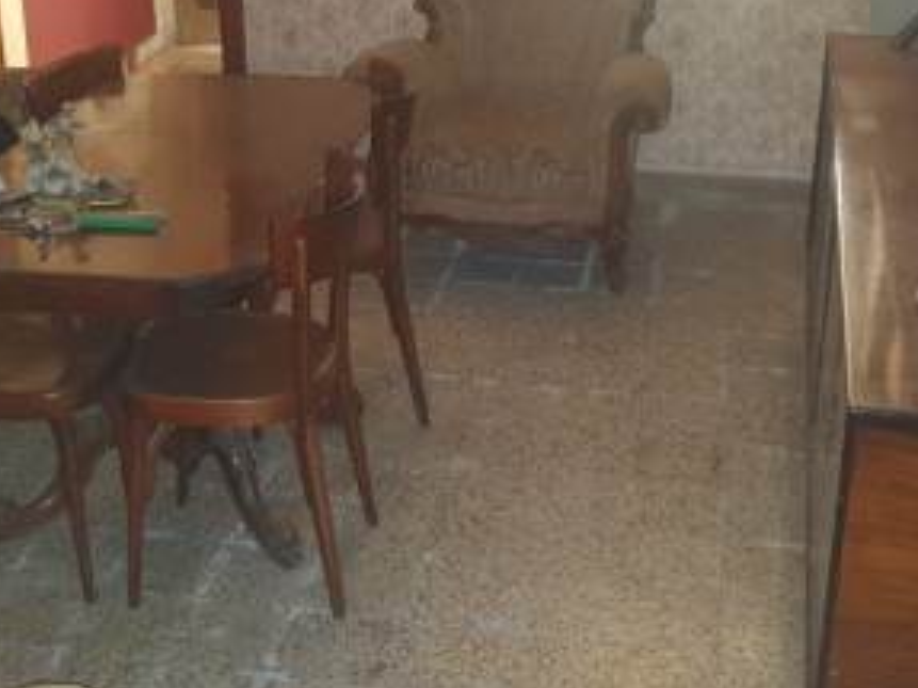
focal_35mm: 58
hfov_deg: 33.2
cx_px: 409
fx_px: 1537
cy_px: 138
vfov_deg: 24.8
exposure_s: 1/10
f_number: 1.5
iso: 125
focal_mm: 4.3
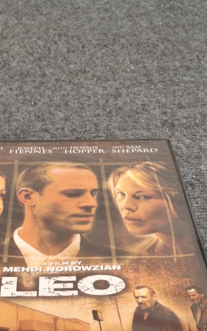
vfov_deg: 42.9
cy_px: 270
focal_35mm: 44
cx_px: 65
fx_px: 397
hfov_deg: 29.0
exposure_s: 1/40
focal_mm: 3.08
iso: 160
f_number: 2
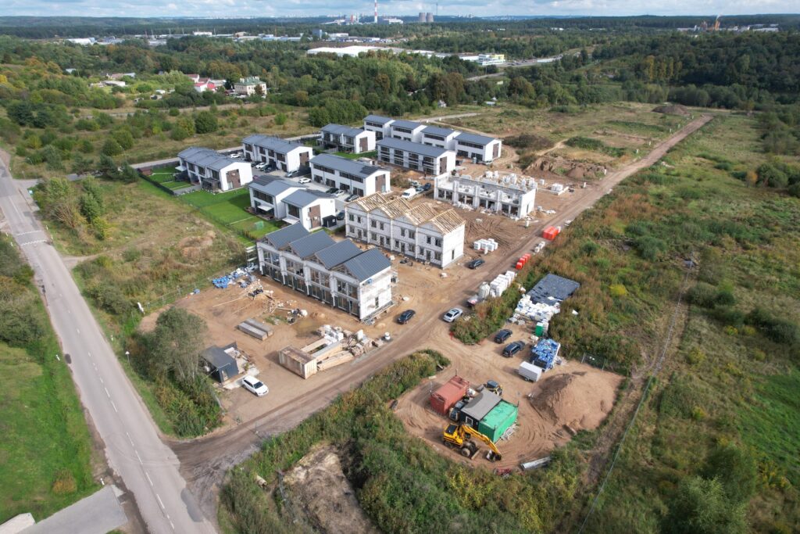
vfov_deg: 57.2
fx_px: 489
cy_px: 267
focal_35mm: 22
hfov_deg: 78.6
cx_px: 400
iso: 110
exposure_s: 1/1250
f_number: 2.8
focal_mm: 8.38
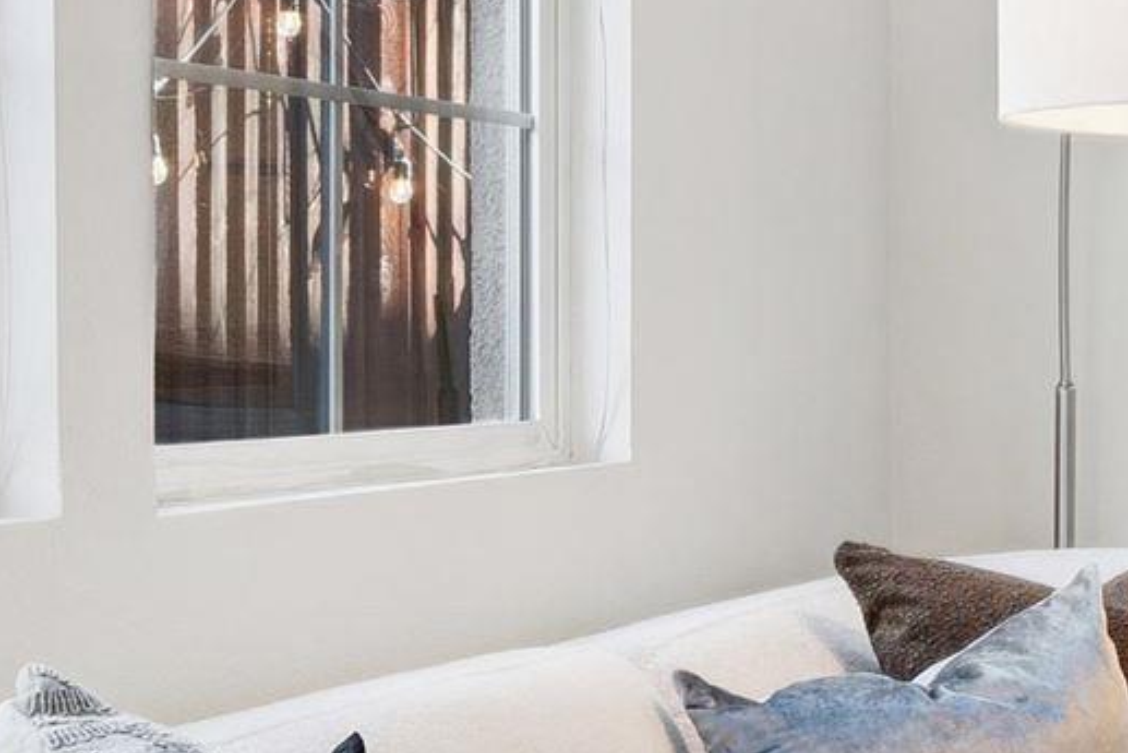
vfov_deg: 14.2
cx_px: 2003
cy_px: 338
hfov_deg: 17.4
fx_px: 3015
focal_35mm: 96
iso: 100
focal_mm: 16.2
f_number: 8
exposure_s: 1/8
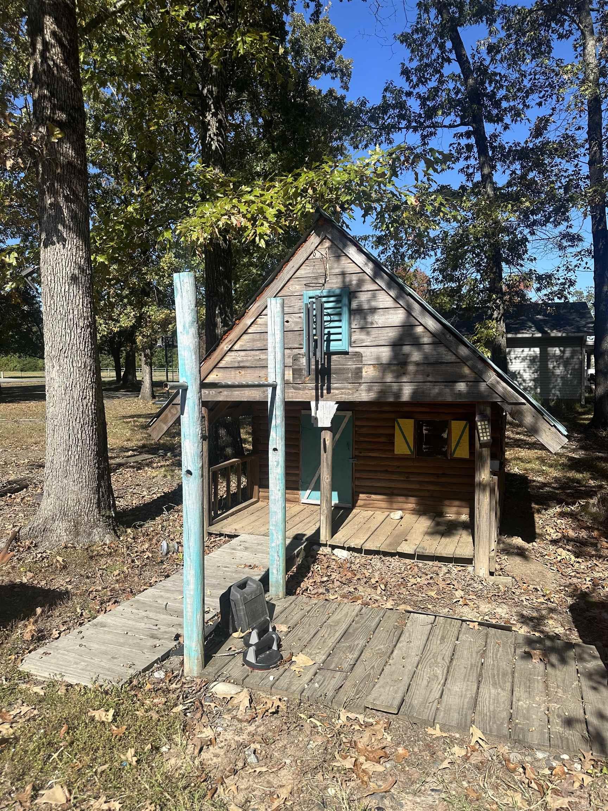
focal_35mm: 24
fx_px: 562
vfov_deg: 71.6
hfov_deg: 56.8
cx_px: 304
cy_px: 406
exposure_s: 1/3247
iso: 80
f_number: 1.78
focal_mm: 6.86
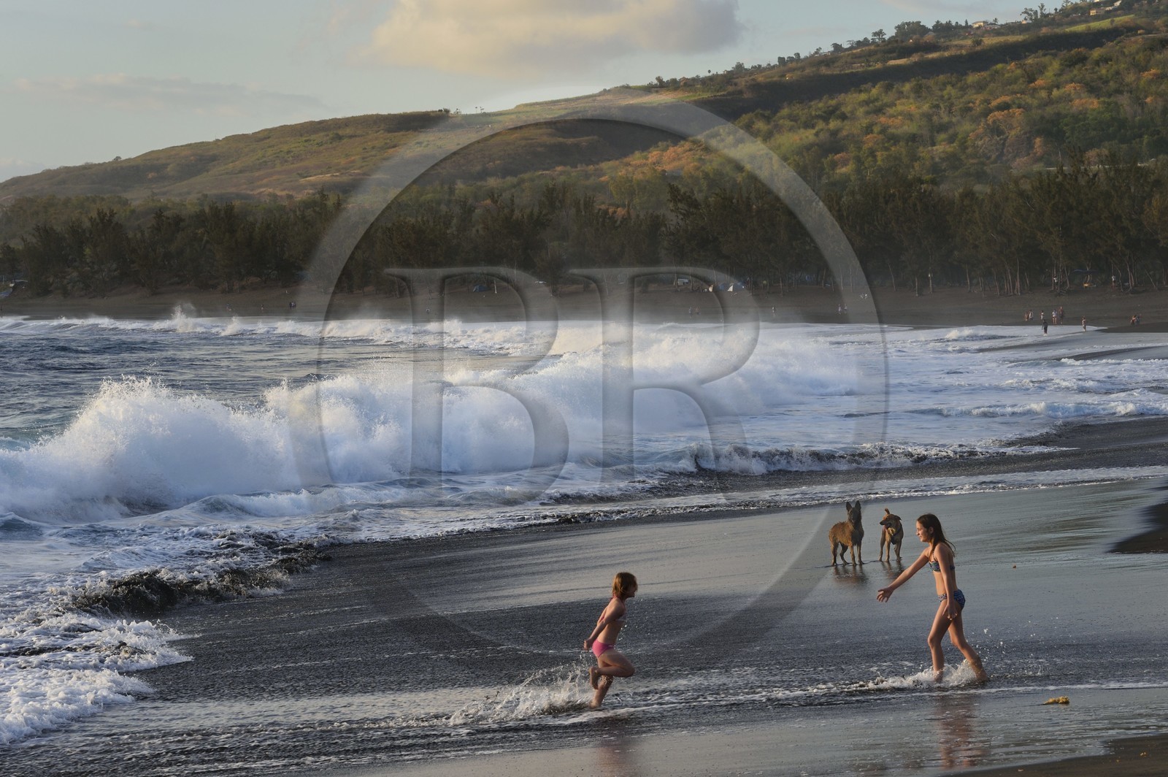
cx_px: 584
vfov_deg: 11.8
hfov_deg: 17.7
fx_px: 3760
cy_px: 388
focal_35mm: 116
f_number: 11
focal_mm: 116
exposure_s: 1/250
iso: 400
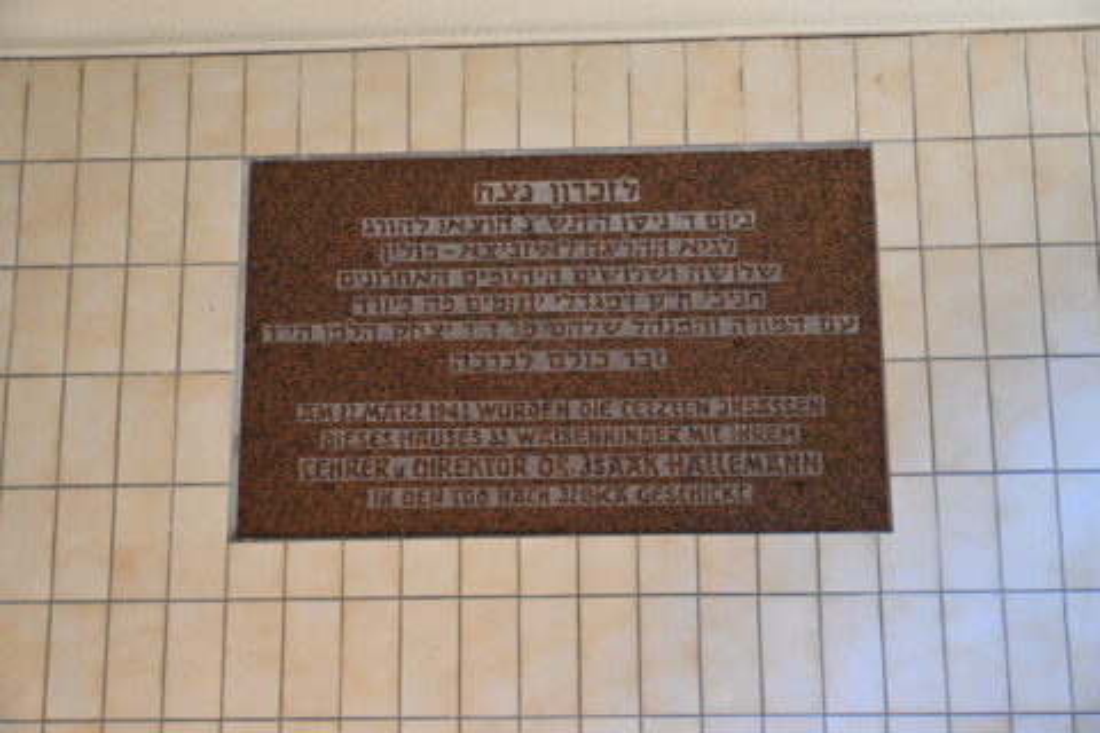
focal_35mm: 45
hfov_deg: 43.6
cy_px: 366
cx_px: 550
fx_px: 1375
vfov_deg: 29.9
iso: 2800
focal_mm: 30
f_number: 4
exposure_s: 1/125
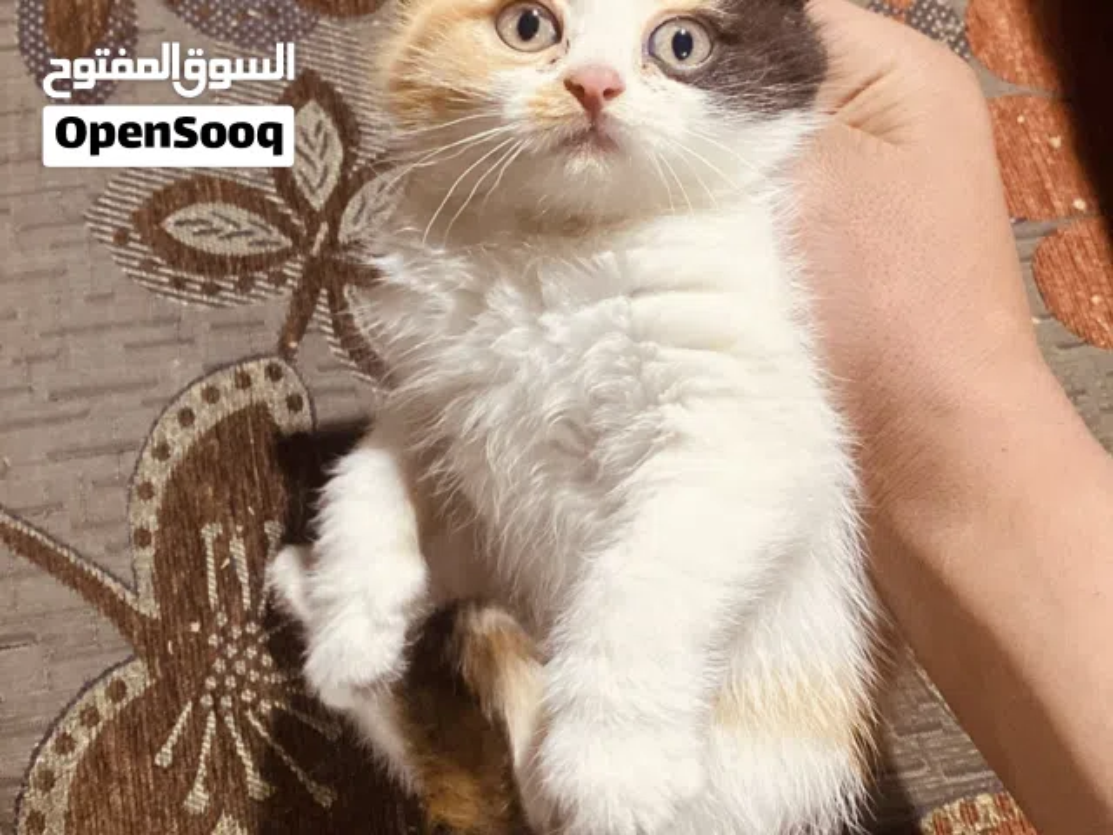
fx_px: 836
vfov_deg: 53.1
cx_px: 556
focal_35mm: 26
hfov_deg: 67.3
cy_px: 418
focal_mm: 4.25
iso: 500
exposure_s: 1/33
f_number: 1.8
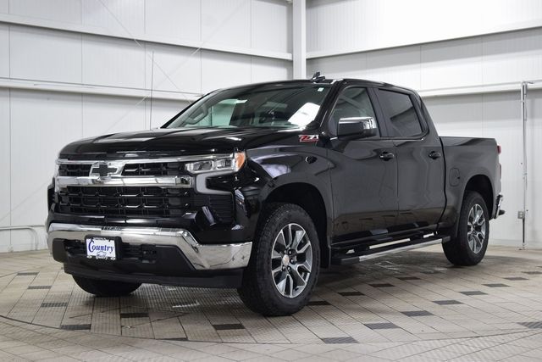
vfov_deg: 25.1
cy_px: 181
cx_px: 271
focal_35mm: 54
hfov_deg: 36.9
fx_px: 813
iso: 450
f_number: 6.3
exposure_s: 1/15
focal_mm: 36
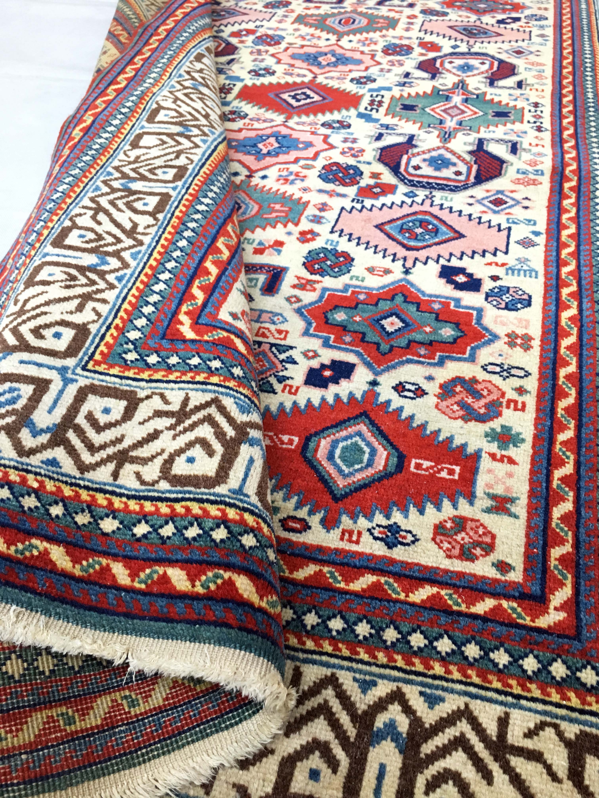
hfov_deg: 48.2
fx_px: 669
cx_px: 300
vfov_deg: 61.7
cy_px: 399
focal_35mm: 29
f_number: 2.2
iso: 160
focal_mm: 4.15
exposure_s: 1/33
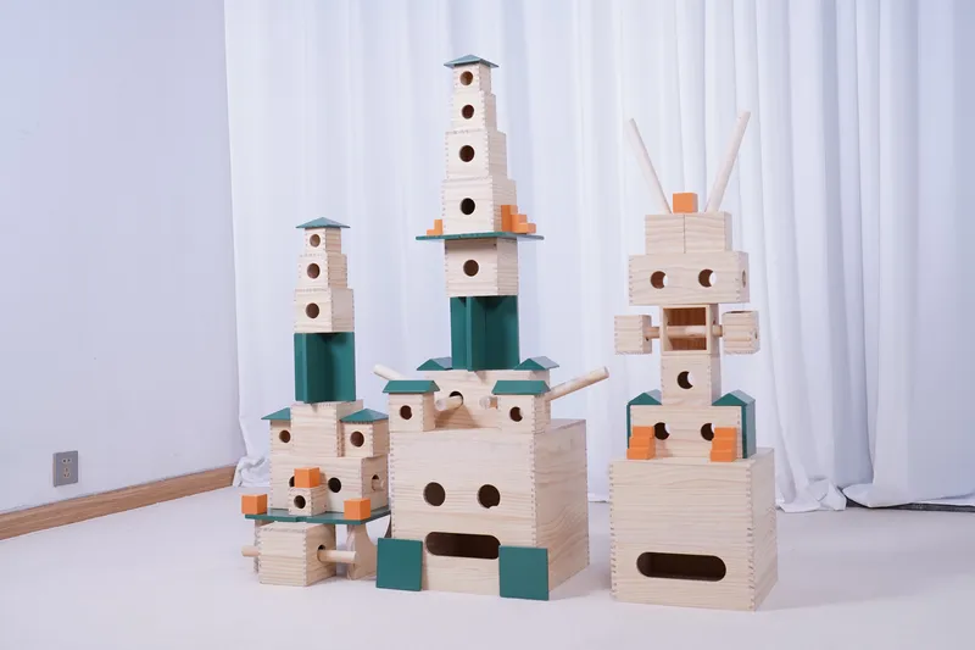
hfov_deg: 48.5
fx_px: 1083
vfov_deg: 33.4
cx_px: 488
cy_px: 325
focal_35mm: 40
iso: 320
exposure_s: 1/100
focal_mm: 40
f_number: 6.3
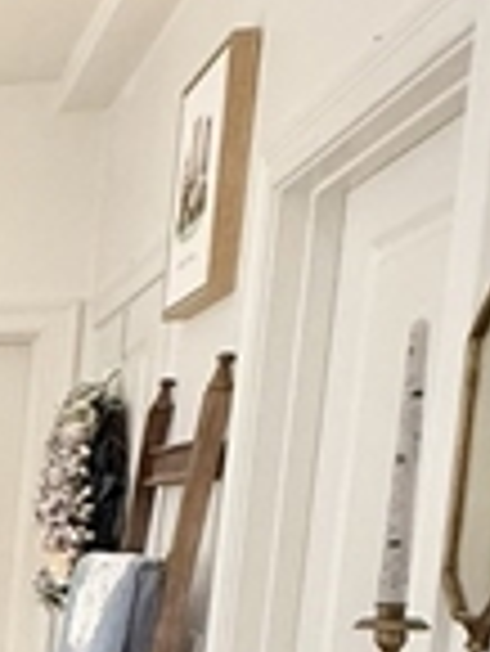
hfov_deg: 13.2
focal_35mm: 74
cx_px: -773
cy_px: 688
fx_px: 1395
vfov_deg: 24.8
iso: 250
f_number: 2.2
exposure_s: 1/120
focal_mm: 2.22
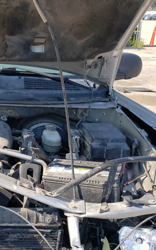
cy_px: 131
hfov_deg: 24.0
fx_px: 334
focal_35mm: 49
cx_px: -29
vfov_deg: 41.1
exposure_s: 1/1250
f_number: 1.5
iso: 50
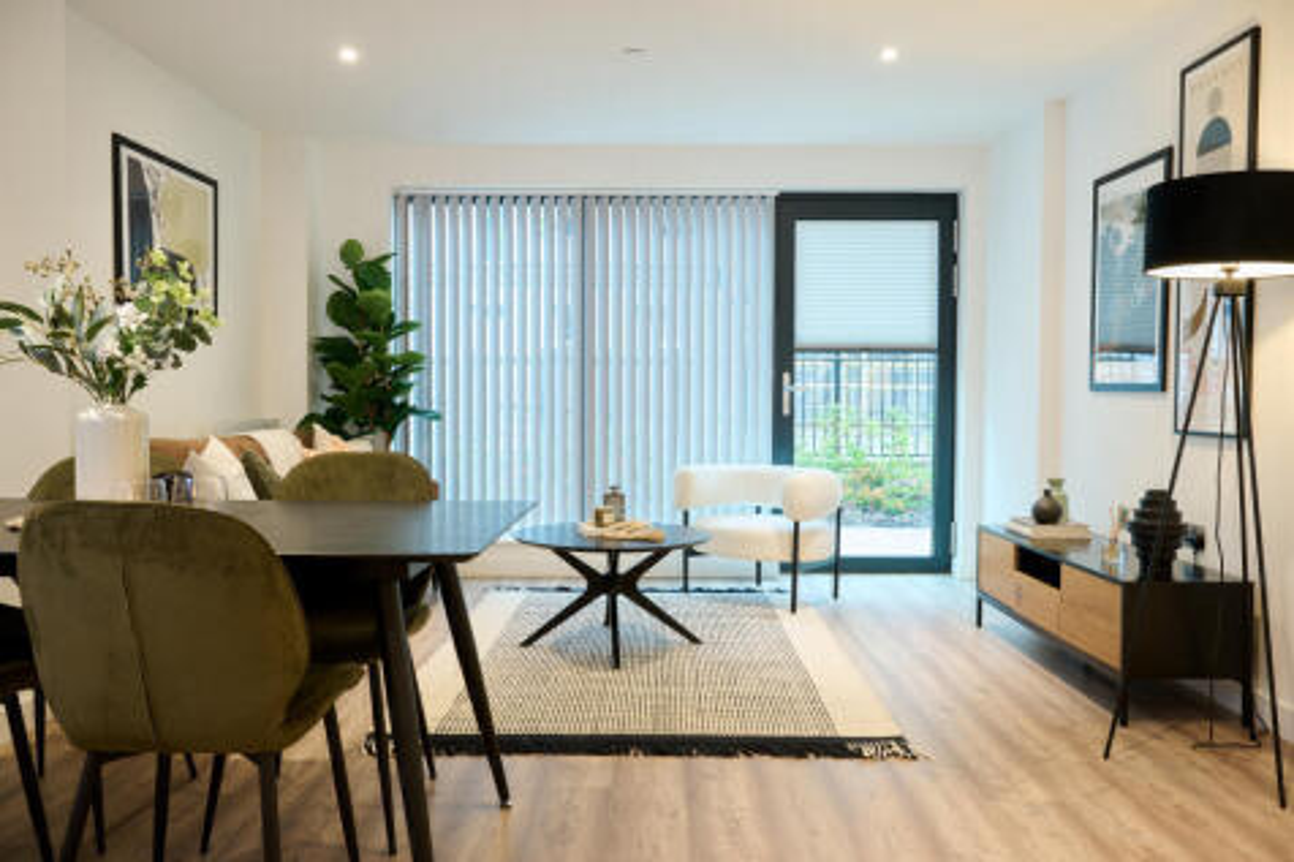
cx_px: 647
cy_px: 431
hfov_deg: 63.7
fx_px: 1042
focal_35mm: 29
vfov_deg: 44.9
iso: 160
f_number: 9
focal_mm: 29
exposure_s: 1/1.3
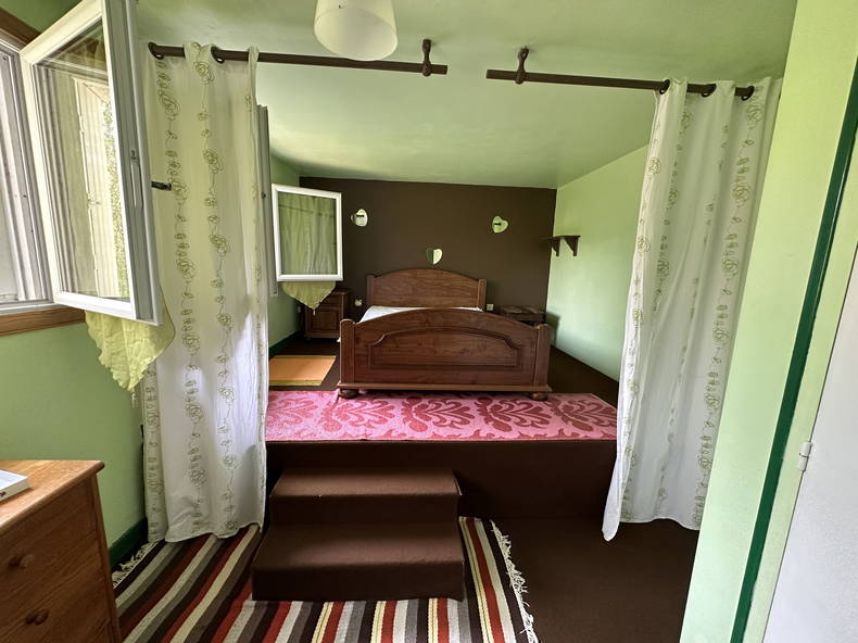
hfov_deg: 102.1
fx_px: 347
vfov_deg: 85.6
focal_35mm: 14
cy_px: 322
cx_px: 429
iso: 320
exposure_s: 1/91
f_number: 2.2
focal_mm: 2.22
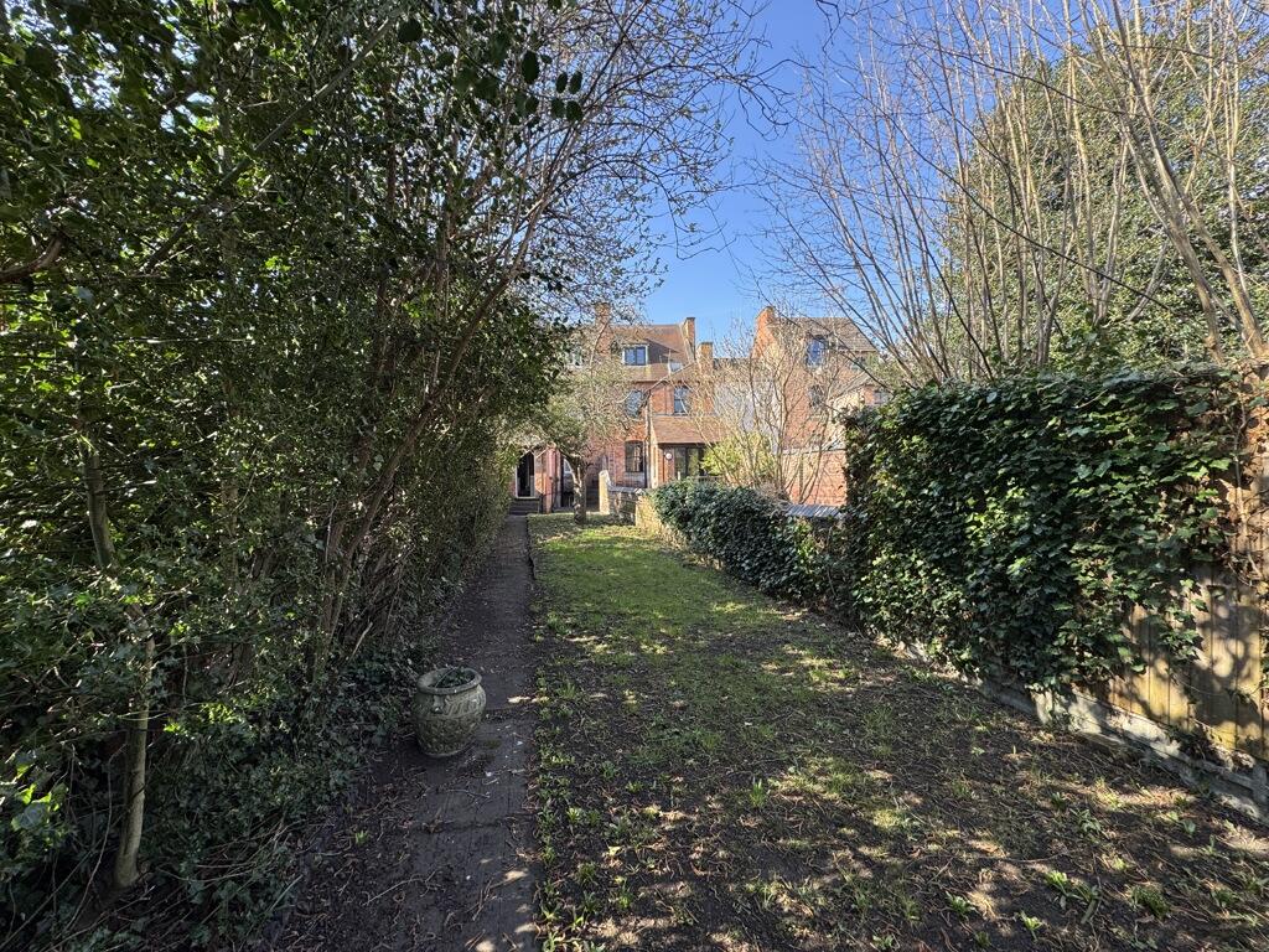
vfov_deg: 85.7
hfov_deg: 102.1
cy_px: 476
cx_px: 634
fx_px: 513
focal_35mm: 14
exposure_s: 1/321
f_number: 2.2
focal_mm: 2.22
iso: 40
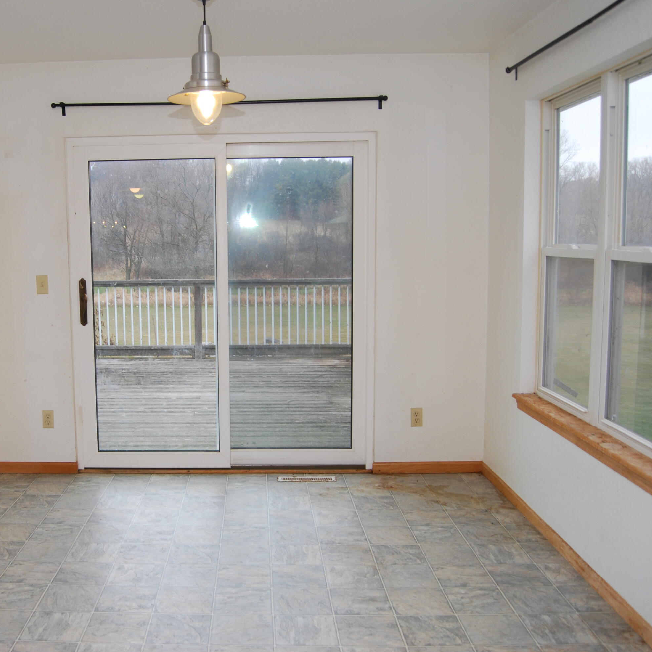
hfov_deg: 46.5
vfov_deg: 47.2
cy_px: 326
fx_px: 746
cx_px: 218
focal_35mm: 35
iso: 200
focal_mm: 18
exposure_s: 1/80
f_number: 4.5
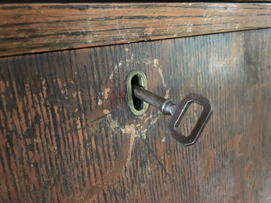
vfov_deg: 48.2
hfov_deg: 61.7
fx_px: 227
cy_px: 102
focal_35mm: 29
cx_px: 136
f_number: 2.2
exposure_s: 1/15
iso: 500
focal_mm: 4.15
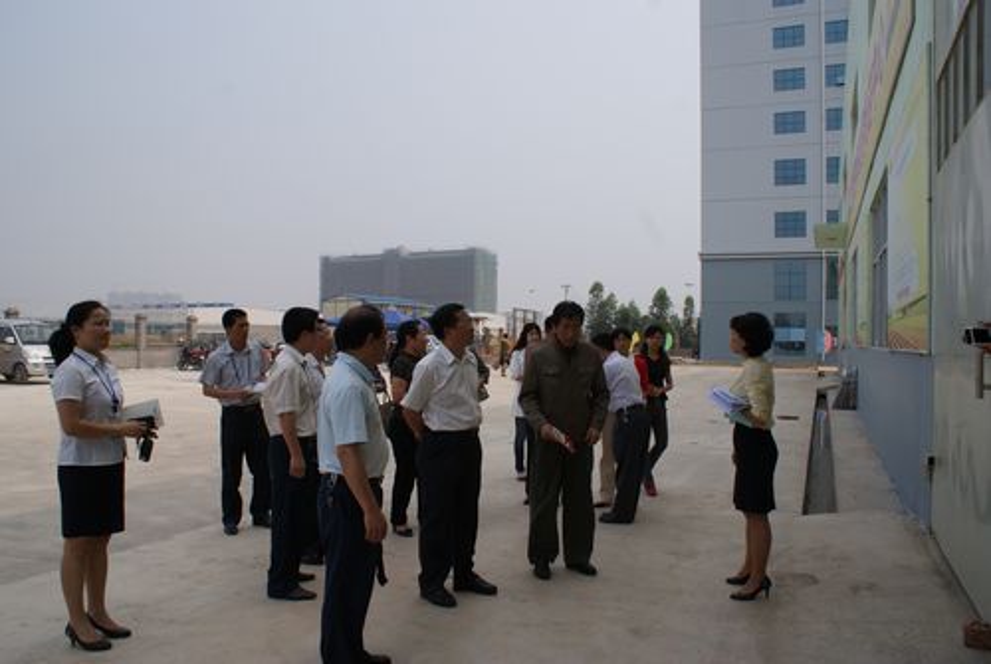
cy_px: 332
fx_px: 827
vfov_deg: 43.7
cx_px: 496
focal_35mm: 30
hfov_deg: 61.9
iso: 100
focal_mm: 20
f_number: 10
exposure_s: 1/250
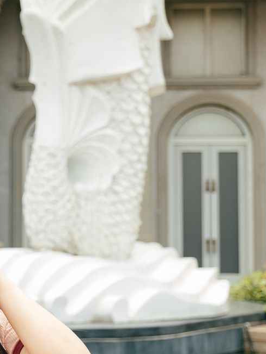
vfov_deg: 16.3
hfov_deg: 12.0
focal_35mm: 121
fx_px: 1240
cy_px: 138
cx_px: -56
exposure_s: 1/550
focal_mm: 28.3
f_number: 2.8
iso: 100
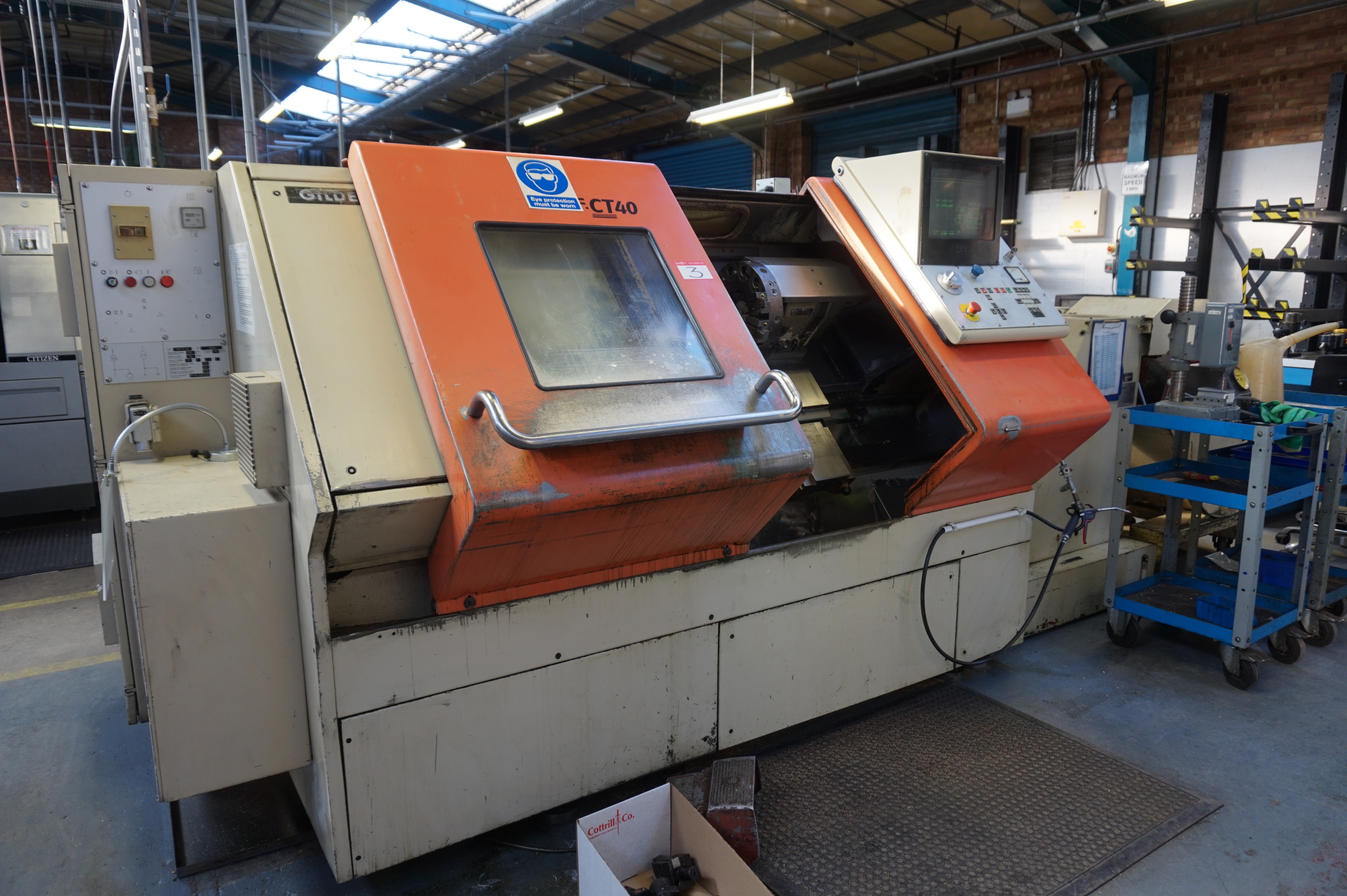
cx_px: 674
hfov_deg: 73.8
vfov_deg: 53.1
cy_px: 448
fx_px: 897
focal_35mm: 24
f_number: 4
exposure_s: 1/60
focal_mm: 16
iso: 160
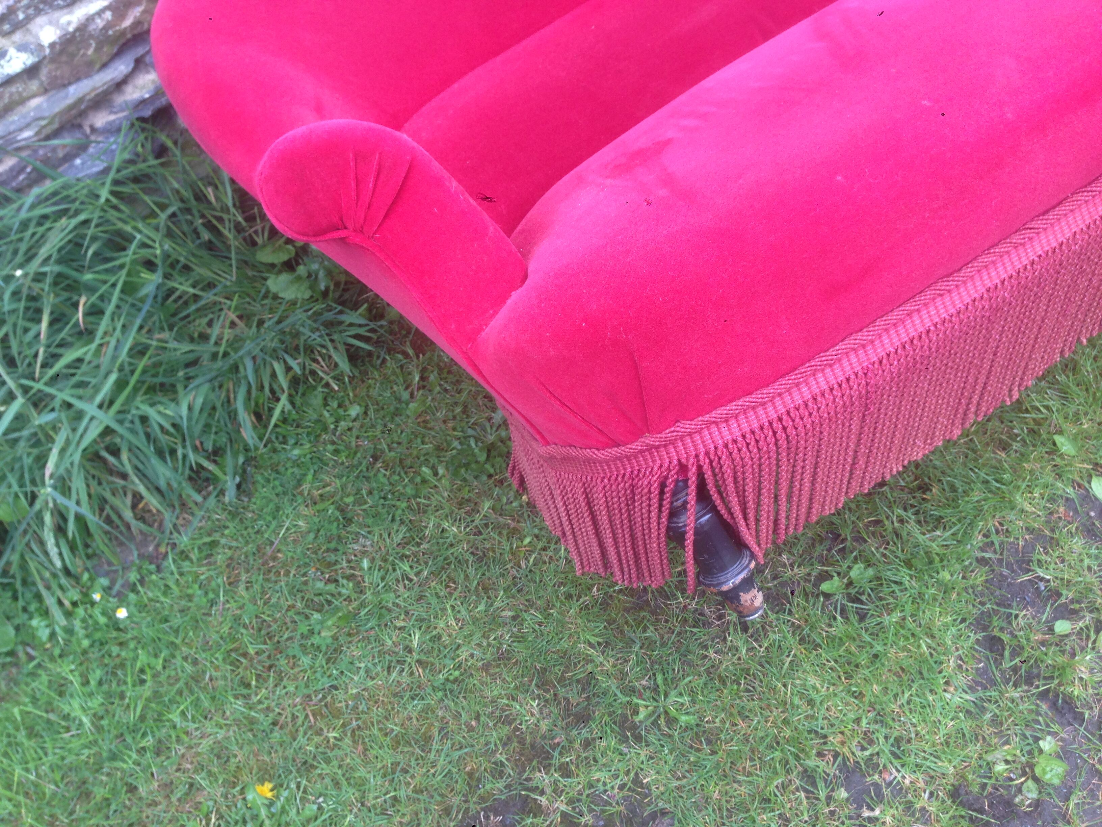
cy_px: 414
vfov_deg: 42.9
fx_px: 1051
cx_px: 551
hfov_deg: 55.4
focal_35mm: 33
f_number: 2.4
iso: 50
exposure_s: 1/122
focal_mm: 4.12
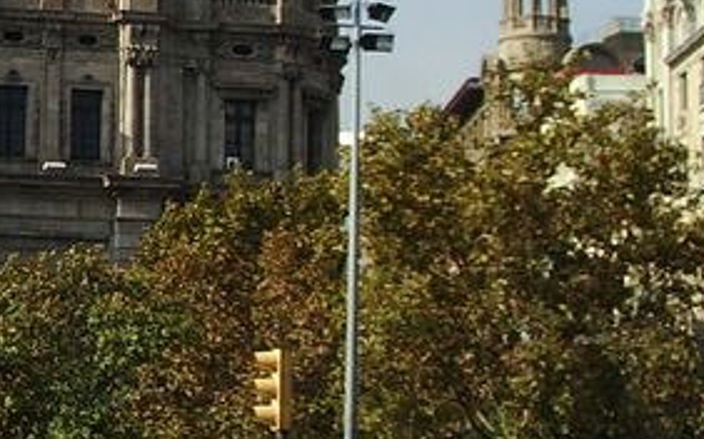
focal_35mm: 158
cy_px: 60
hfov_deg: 12.6
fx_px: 3030
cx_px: -340
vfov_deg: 8.3
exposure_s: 1/400
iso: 50
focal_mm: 6.8
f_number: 4.6
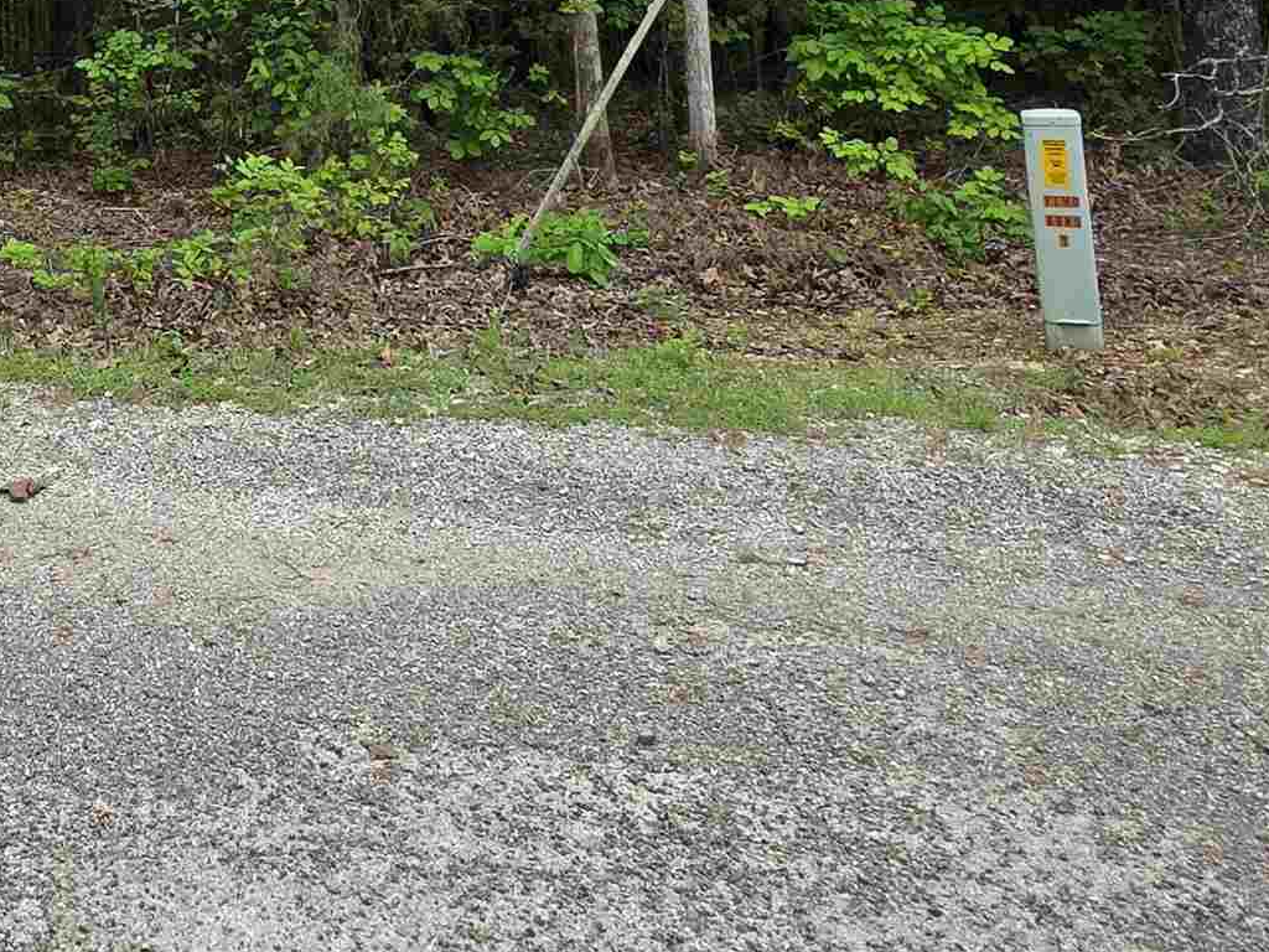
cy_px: -148
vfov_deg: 31.7
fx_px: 1430
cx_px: 93
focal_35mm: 39
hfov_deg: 43.2
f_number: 1.9
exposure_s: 1/457
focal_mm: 2.2
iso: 40
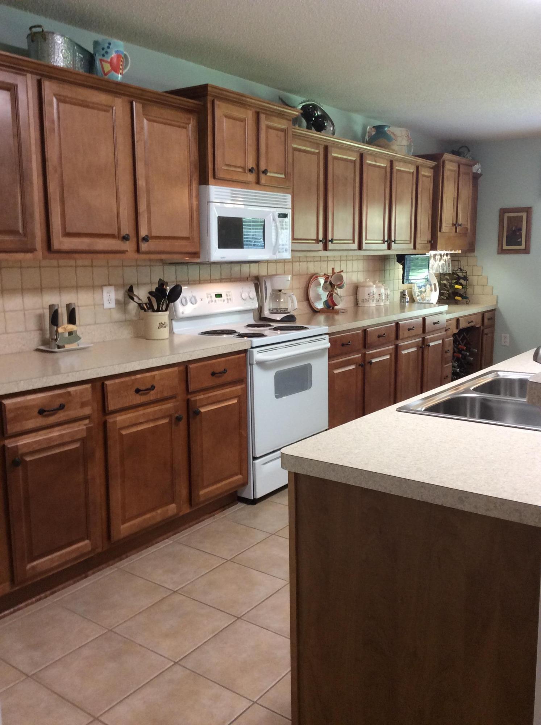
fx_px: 669
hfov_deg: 44.0
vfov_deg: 56.9
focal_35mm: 32
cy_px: 362
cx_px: 270
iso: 80
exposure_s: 1/24
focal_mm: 3.3
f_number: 2.4
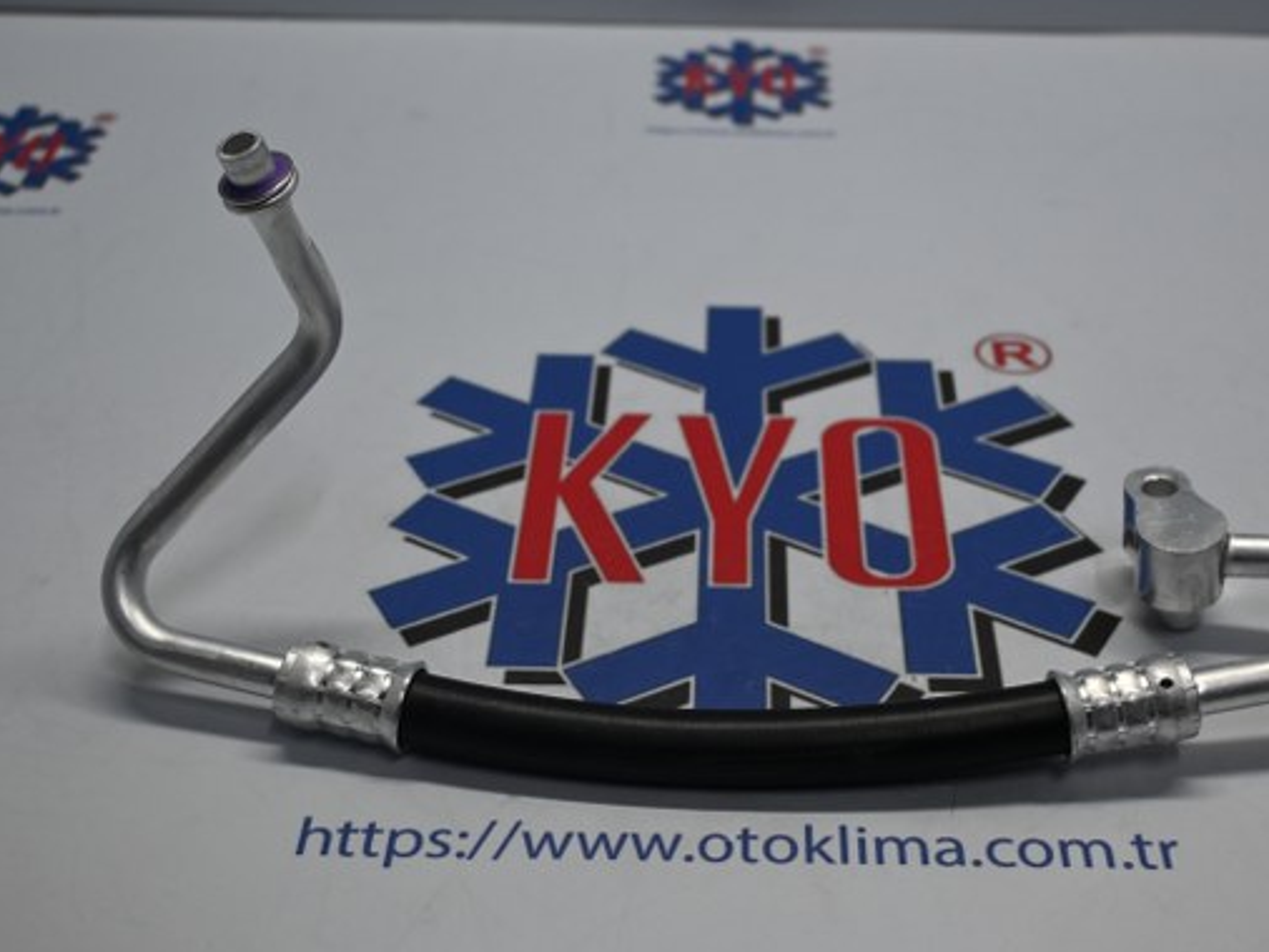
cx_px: 707
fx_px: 1818
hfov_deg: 38.4
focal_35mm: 50
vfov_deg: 29.4
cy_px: 453
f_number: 4.8
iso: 450
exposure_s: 1/125
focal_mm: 29
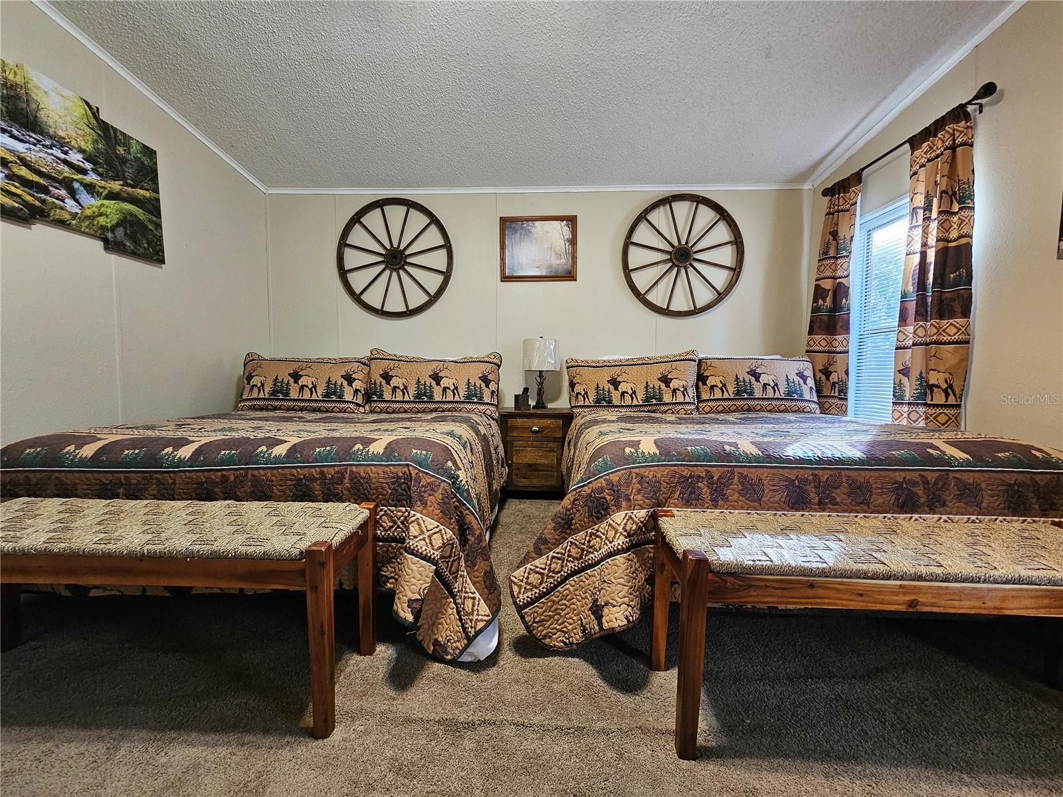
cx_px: 532
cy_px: 398
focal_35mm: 13
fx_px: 399
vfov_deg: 89.9
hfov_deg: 106.2
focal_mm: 2.2
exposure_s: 1/30
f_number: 2.2
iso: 320
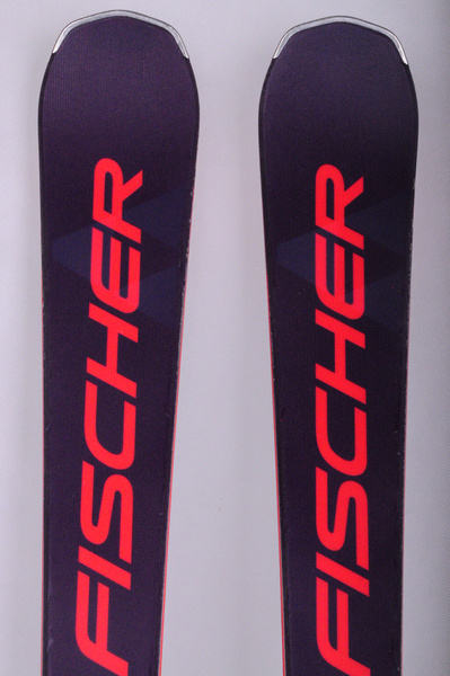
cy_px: 338
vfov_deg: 18.2
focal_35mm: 112
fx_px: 2113
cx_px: 225
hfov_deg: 12.2
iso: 3200
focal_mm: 75
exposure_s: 1/200
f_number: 20
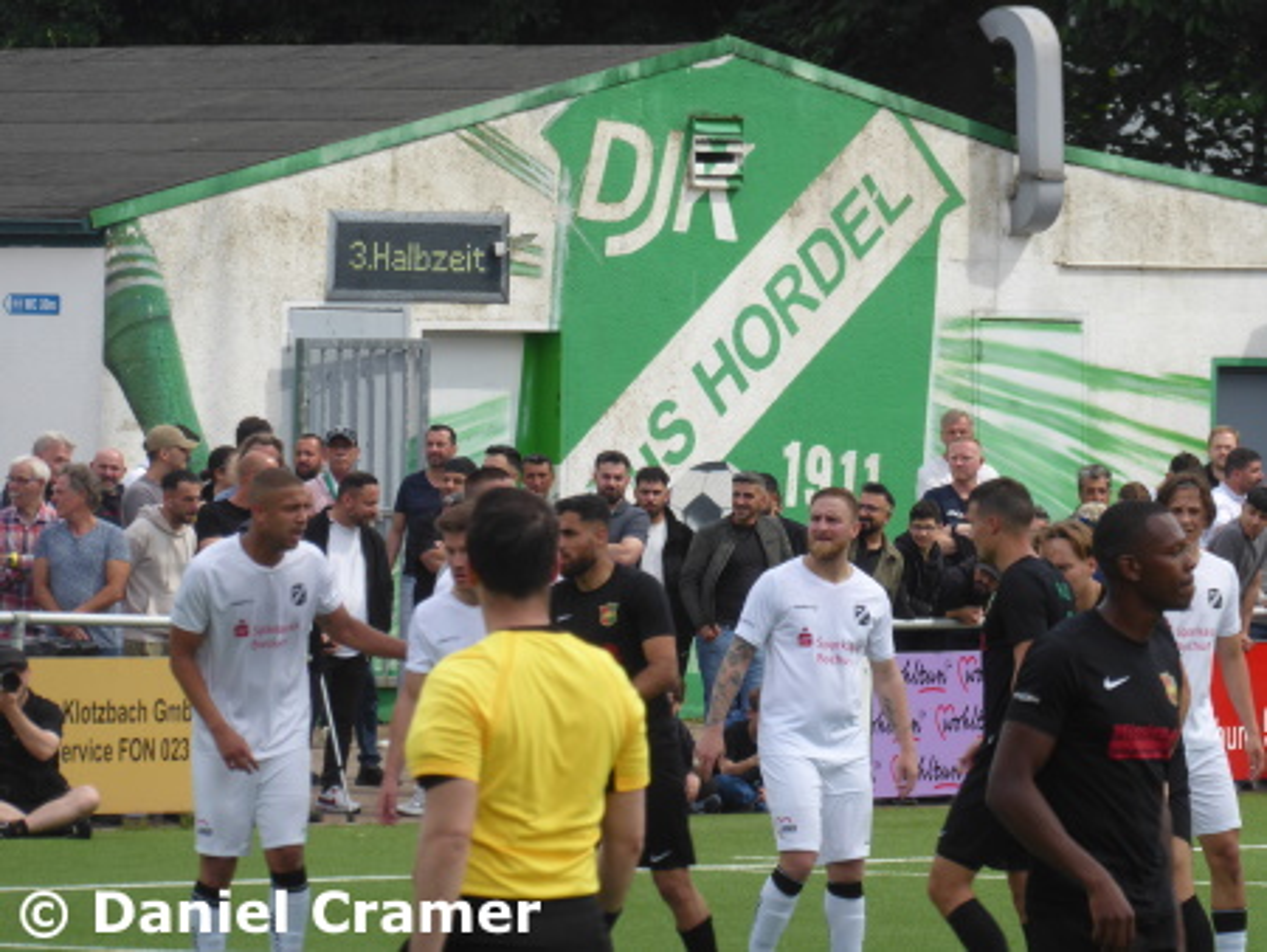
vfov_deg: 3.5
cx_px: 634
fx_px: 15784
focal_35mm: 431
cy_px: 476
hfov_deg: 4.6
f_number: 6
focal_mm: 77.3
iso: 80
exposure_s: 1/160
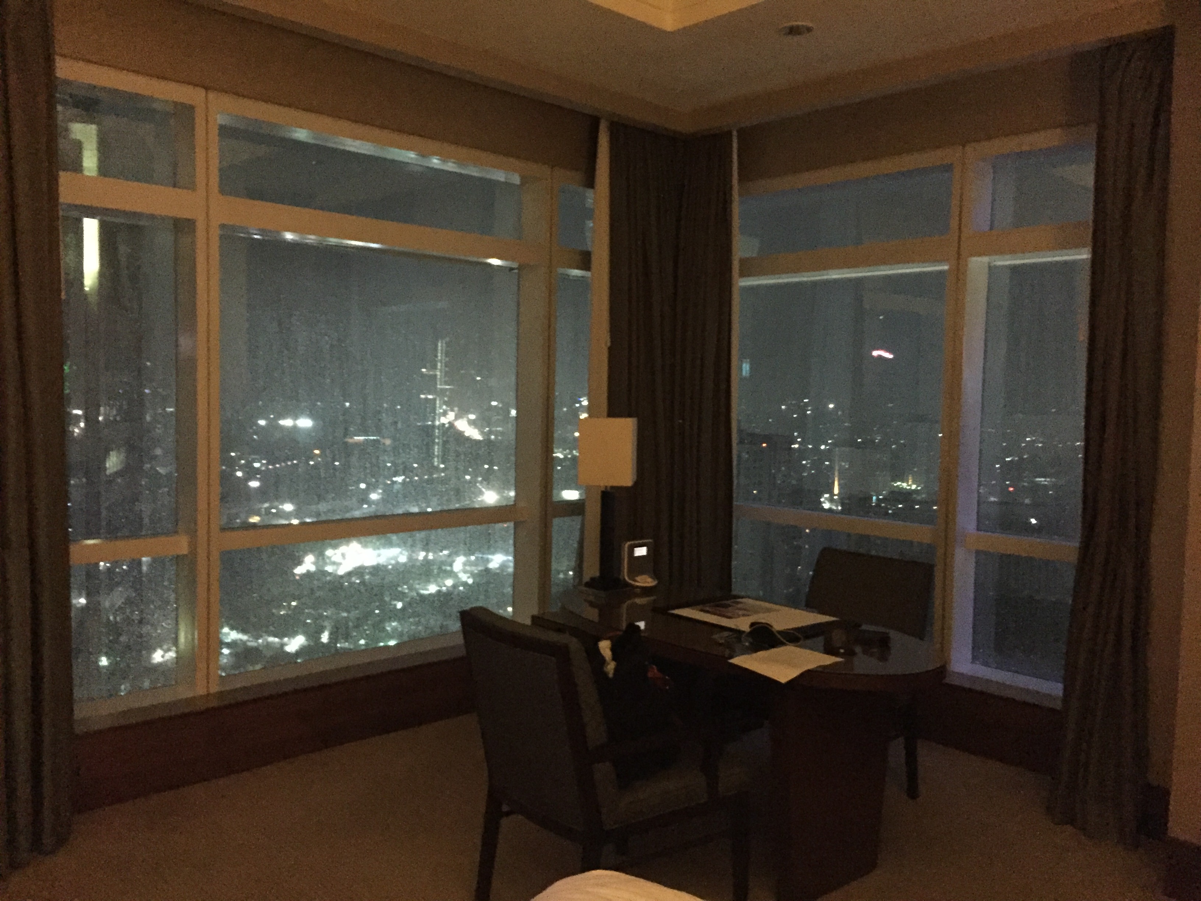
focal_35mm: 29
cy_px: 450
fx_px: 1006
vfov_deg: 48.2
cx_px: 600
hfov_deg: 61.7
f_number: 2.2
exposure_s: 1/17
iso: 2000
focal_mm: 4.15
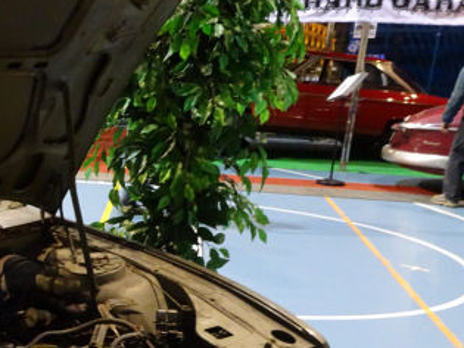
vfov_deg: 23.8
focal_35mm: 61
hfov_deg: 27.4
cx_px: -112
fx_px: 817
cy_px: 257
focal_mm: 4.1
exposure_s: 1/13
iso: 800
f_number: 3.5
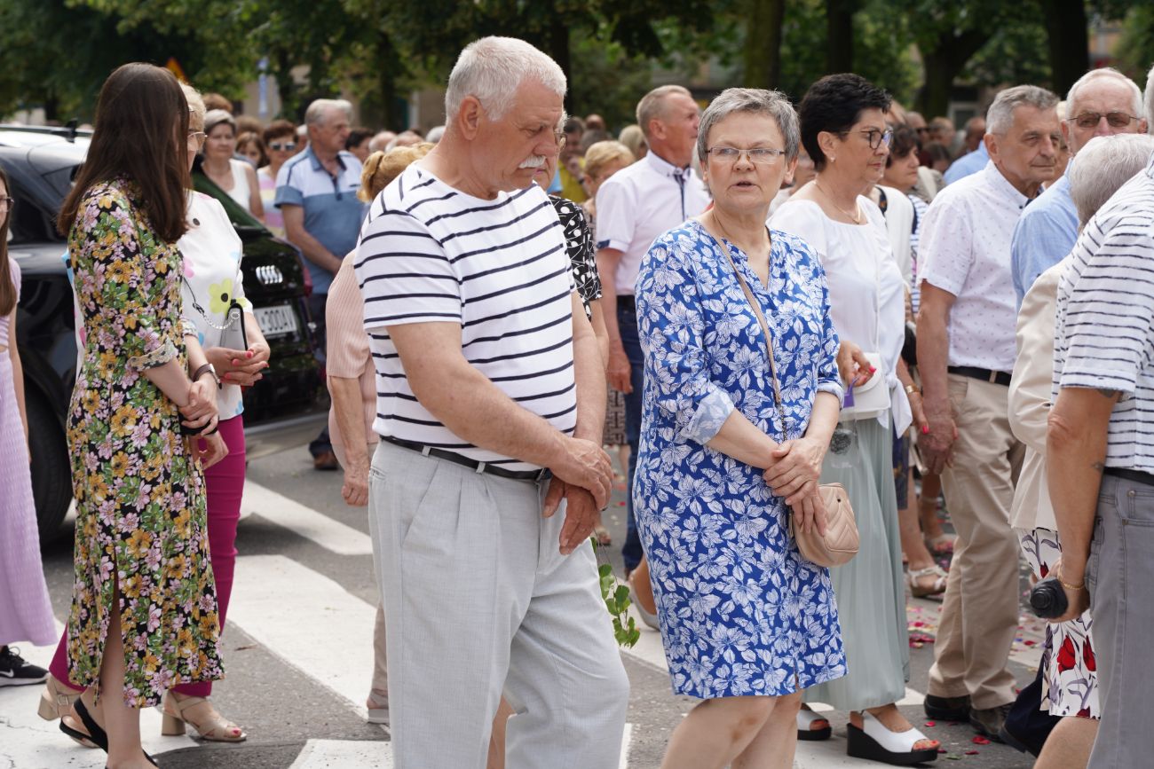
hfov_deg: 19.5
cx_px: 577
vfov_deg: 13.0
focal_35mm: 105
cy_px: 384
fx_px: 3366
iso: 100
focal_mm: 105
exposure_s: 1/125
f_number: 7.1
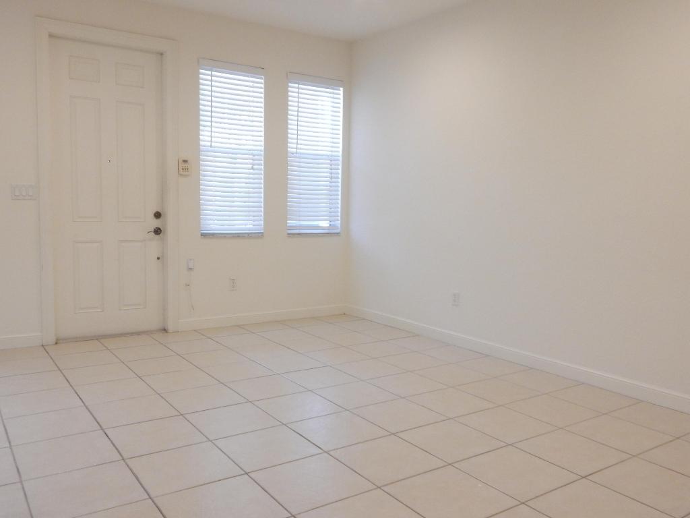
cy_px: 259
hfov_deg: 60.0
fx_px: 598
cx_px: 345
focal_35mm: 30
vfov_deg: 46.8
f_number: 4.5
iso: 400
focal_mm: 5.4
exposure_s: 1/25
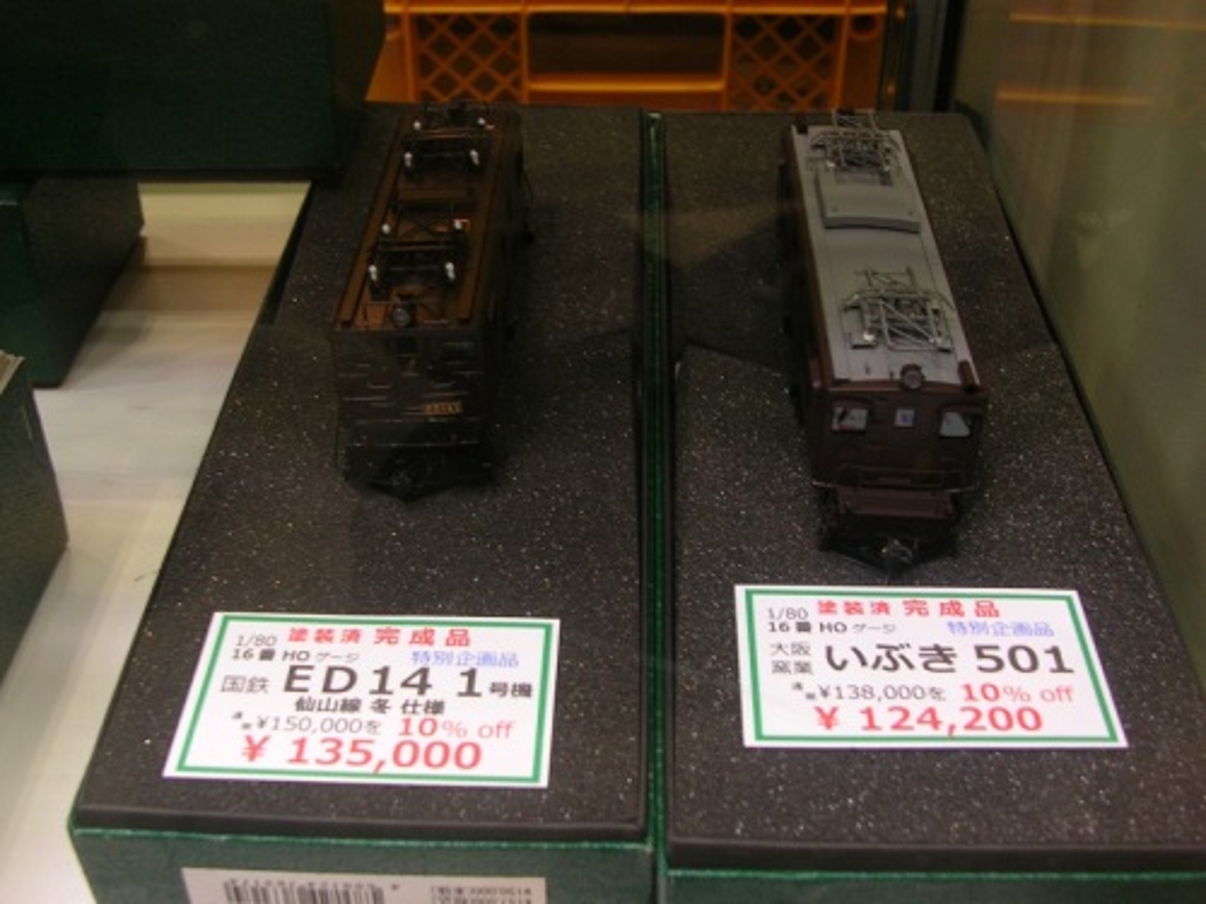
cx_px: 603
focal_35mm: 42
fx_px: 1463
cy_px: 452
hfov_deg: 44.8
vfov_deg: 34.3
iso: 50
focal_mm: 7.1
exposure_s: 1/6.3
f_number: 3
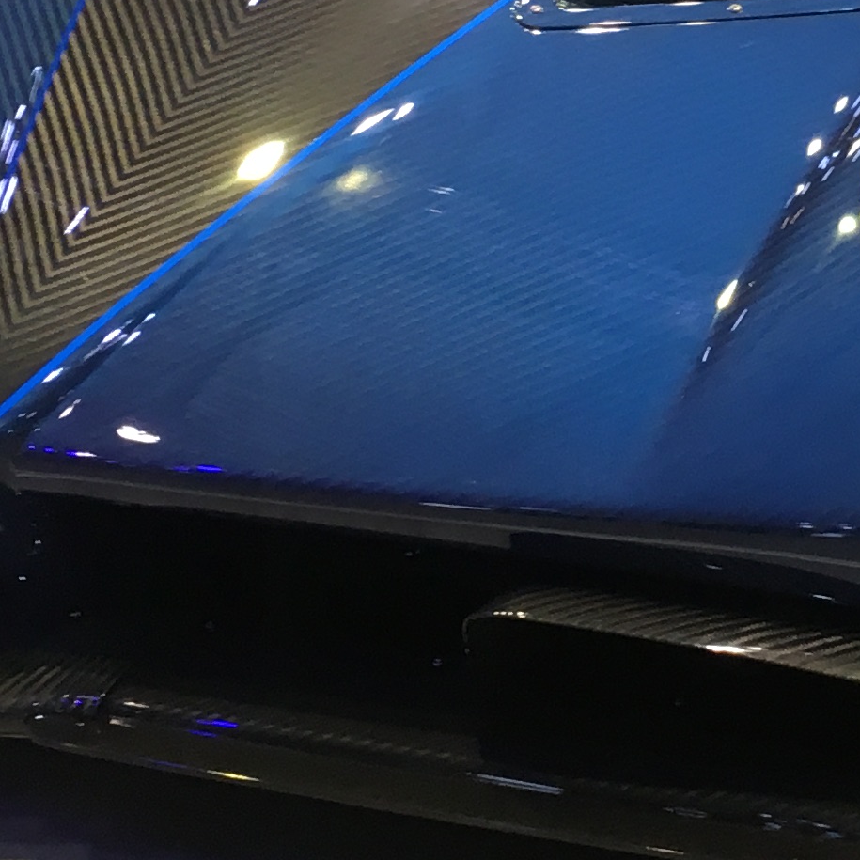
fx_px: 3176
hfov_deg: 15.2
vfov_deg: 15.3
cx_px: 842
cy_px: 101
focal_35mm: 113
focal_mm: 4.15
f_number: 2.2
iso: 64
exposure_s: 1/33
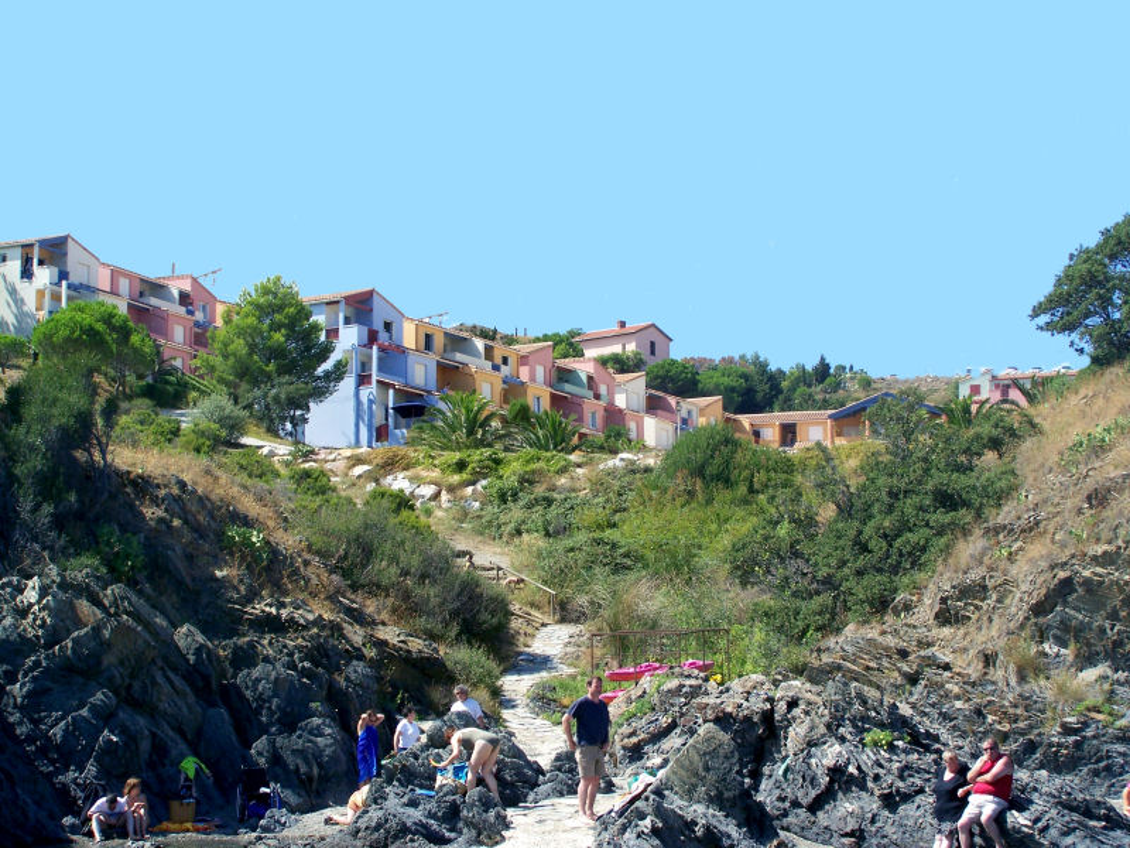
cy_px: 424
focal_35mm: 64
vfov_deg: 22.9
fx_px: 2089
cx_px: 565
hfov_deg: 30.3
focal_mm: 10.7
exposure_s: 1/250
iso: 64
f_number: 4.5
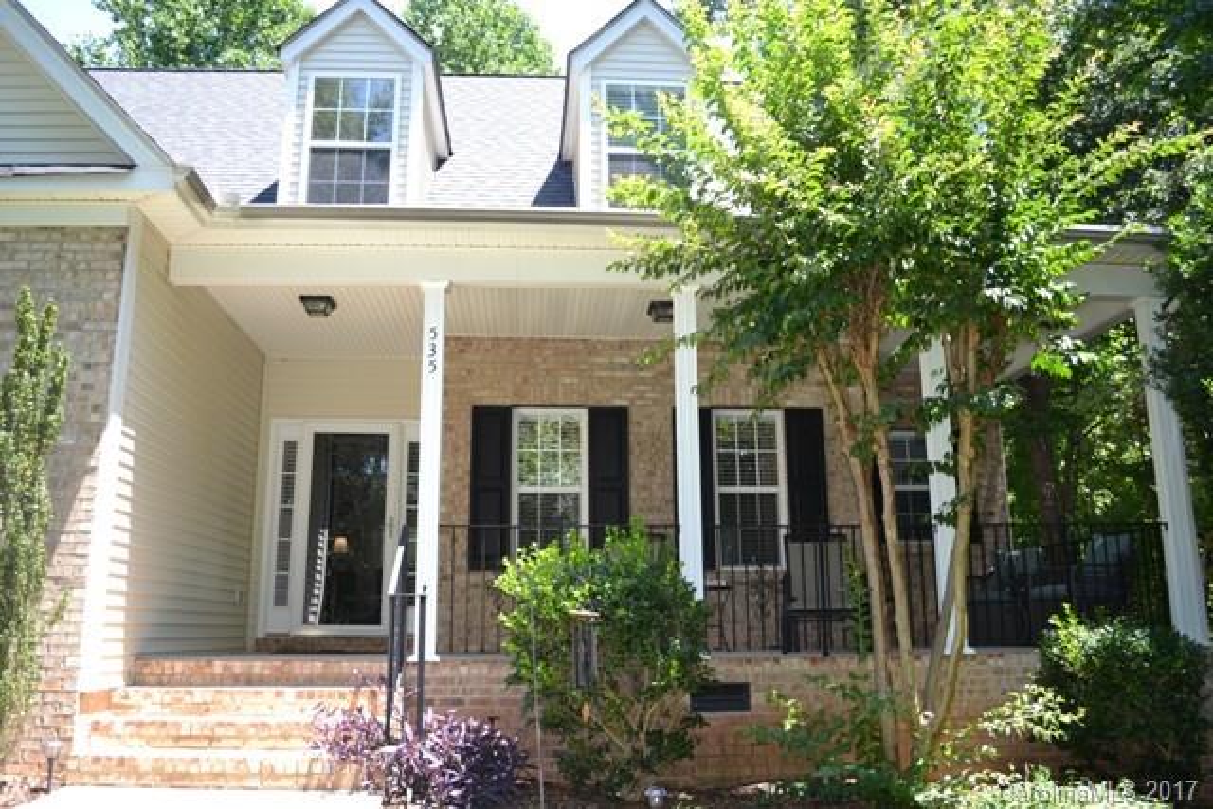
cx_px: 606
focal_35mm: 27
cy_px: 404
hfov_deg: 67.4
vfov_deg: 48.0
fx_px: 910
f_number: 4
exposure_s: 1/125
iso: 125
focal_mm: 18
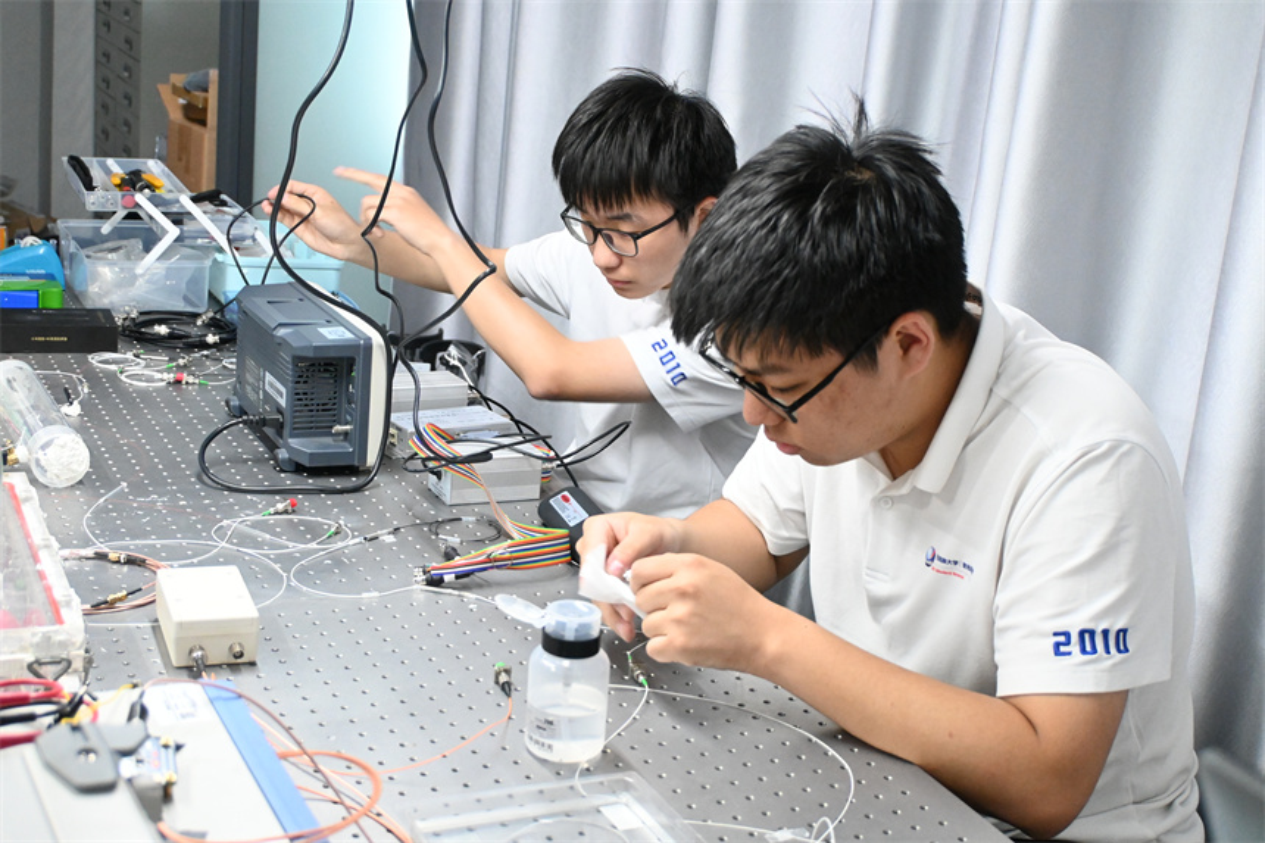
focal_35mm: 47
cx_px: 632
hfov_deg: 41.7
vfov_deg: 28.5
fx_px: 1660
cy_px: 422
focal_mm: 31.5
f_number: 5
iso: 4000
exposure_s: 1/60
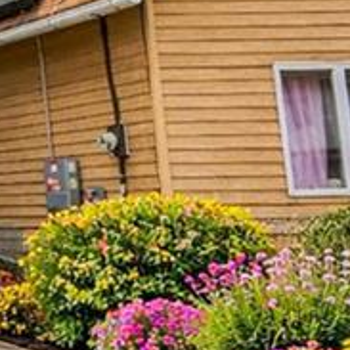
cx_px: -536
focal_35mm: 95
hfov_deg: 12.9
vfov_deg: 18.0
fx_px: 1087
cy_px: 44
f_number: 9
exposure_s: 1/125
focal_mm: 20
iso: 100
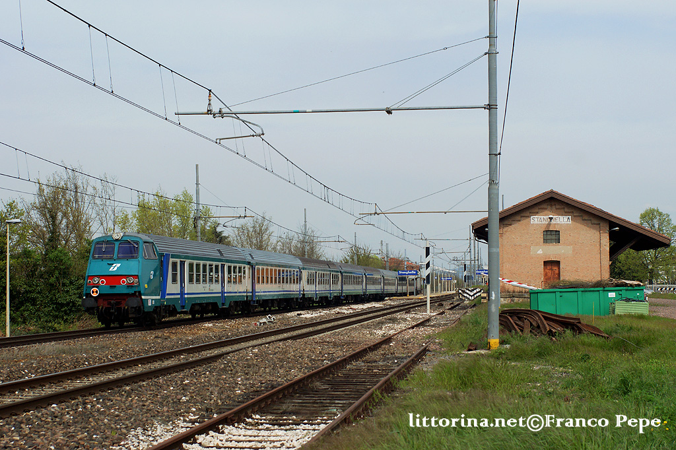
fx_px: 1549
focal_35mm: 82
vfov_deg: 16.5
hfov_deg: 24.6
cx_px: 338
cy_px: 225
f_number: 6.3
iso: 200
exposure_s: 1/800
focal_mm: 55
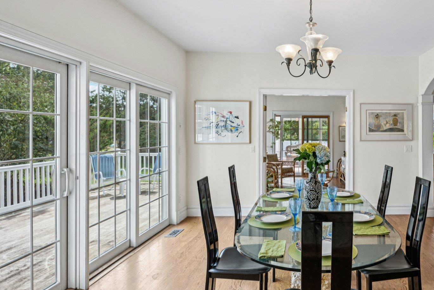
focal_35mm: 24
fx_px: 289
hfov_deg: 69.8
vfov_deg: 53.1
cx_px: 315
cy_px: 133
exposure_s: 1/60
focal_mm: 16
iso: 400
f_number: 7.1
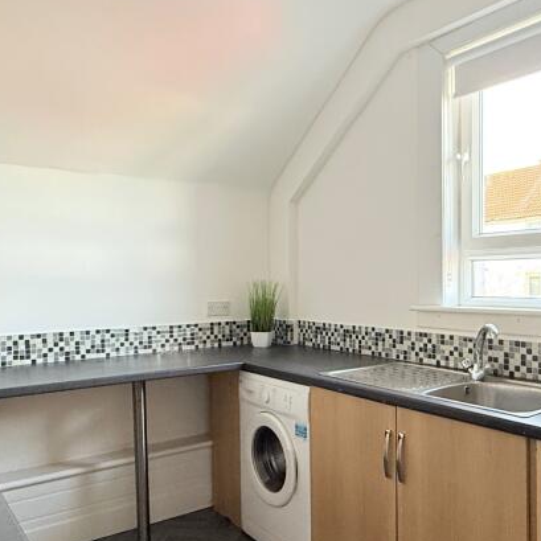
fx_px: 548
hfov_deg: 52.2
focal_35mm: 31
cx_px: 324
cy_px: 282
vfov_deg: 52.5
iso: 200
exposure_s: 1/99
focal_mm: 2.22
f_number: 2.2
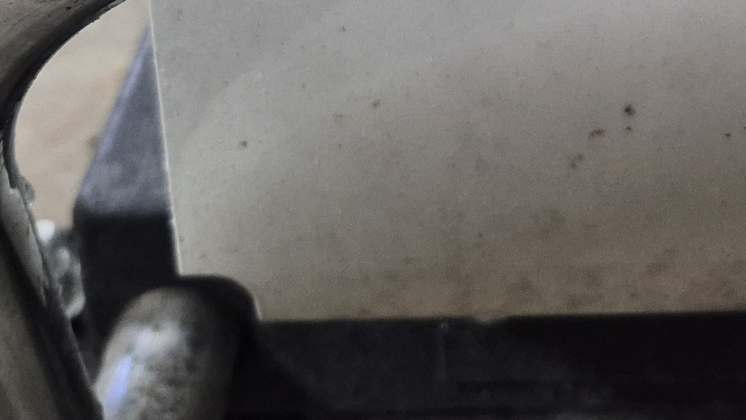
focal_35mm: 79
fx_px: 1563
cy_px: -434
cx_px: 654
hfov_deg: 26.1
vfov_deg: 13.1
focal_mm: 5.4
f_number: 1.8
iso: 500
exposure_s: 1/120
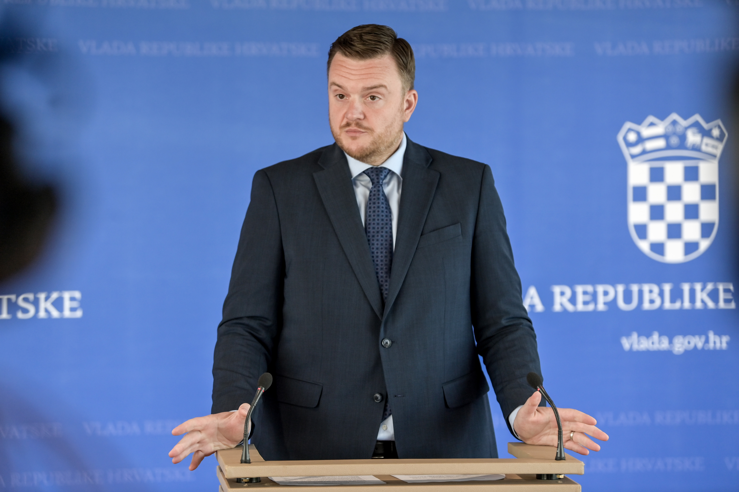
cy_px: 246
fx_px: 2463
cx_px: 370
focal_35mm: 120
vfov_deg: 11.4
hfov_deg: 17.1
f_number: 2.8
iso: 1000
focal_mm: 120
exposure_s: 1/320
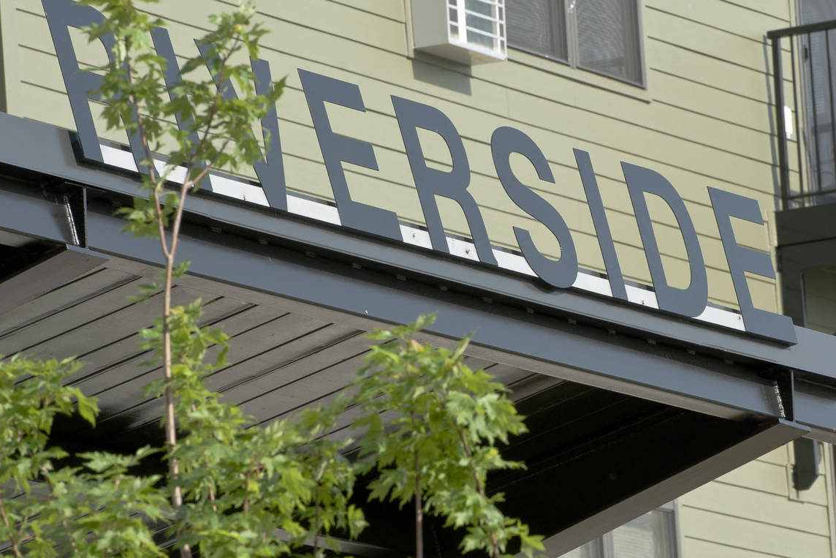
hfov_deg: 5.5
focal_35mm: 378
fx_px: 8778
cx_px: 574
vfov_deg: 3.6
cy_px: 340
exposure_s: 1/200
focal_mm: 200
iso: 200
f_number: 13
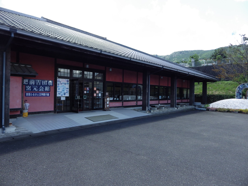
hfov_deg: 76.4
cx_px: 124
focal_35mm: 22
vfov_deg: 61.1
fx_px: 158
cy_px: 93
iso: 100
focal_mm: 4
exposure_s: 1/400
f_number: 3.1
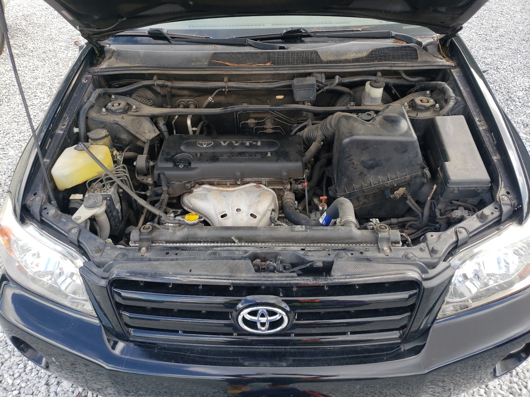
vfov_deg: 53.1
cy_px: 198
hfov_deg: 67.3
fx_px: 398
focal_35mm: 26
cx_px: 265
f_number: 1.5
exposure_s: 1/400
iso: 50
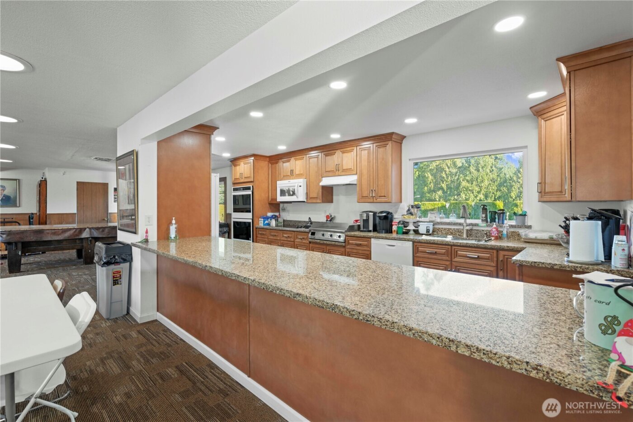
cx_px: 316
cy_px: 211
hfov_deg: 96.7
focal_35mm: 16
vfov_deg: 73.7
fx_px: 281
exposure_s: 1/2
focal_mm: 16
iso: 200
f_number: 8
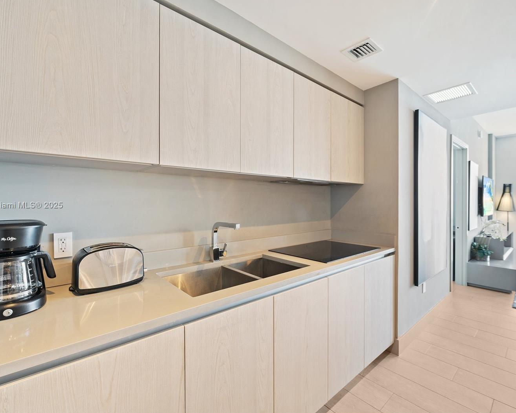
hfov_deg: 93.1
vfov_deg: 80.4
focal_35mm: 16
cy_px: 206
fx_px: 244
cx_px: 251
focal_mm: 14
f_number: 8
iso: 200
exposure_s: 1
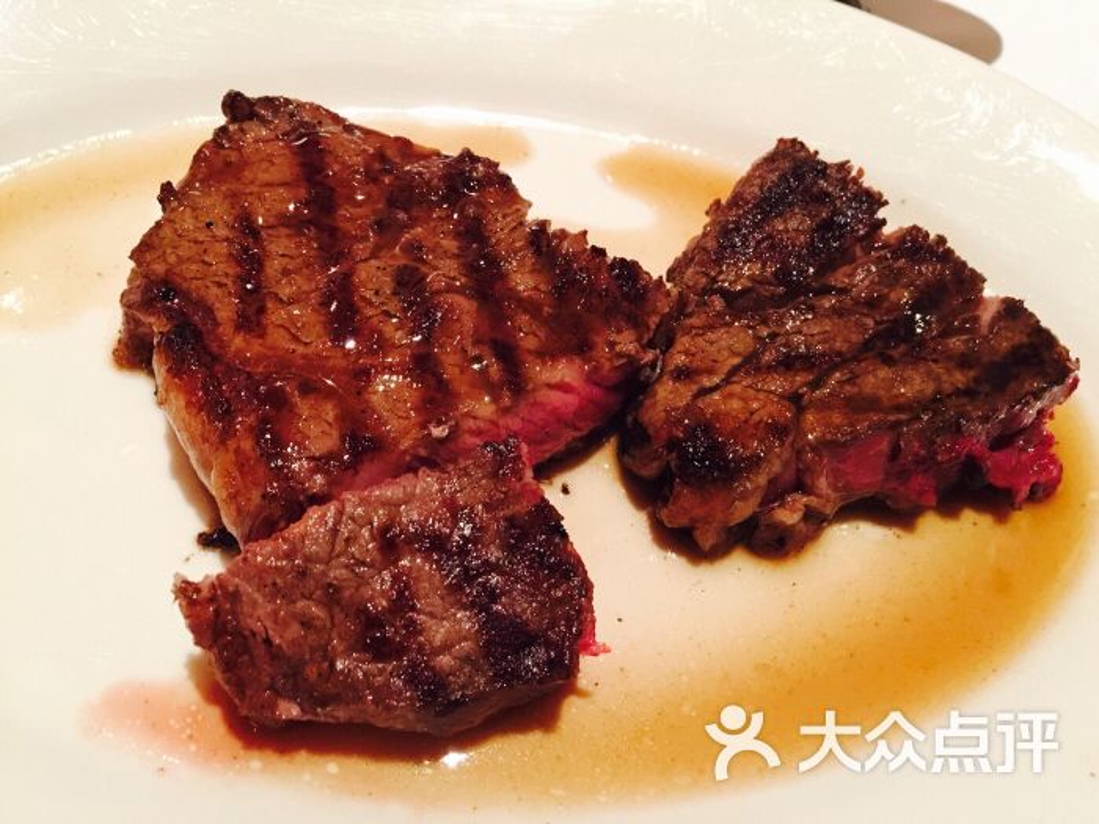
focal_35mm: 29
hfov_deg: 61.7
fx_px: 921
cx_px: 550
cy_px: 412
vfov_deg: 48.2
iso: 200
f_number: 2.2
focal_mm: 4.15
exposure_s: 1/4
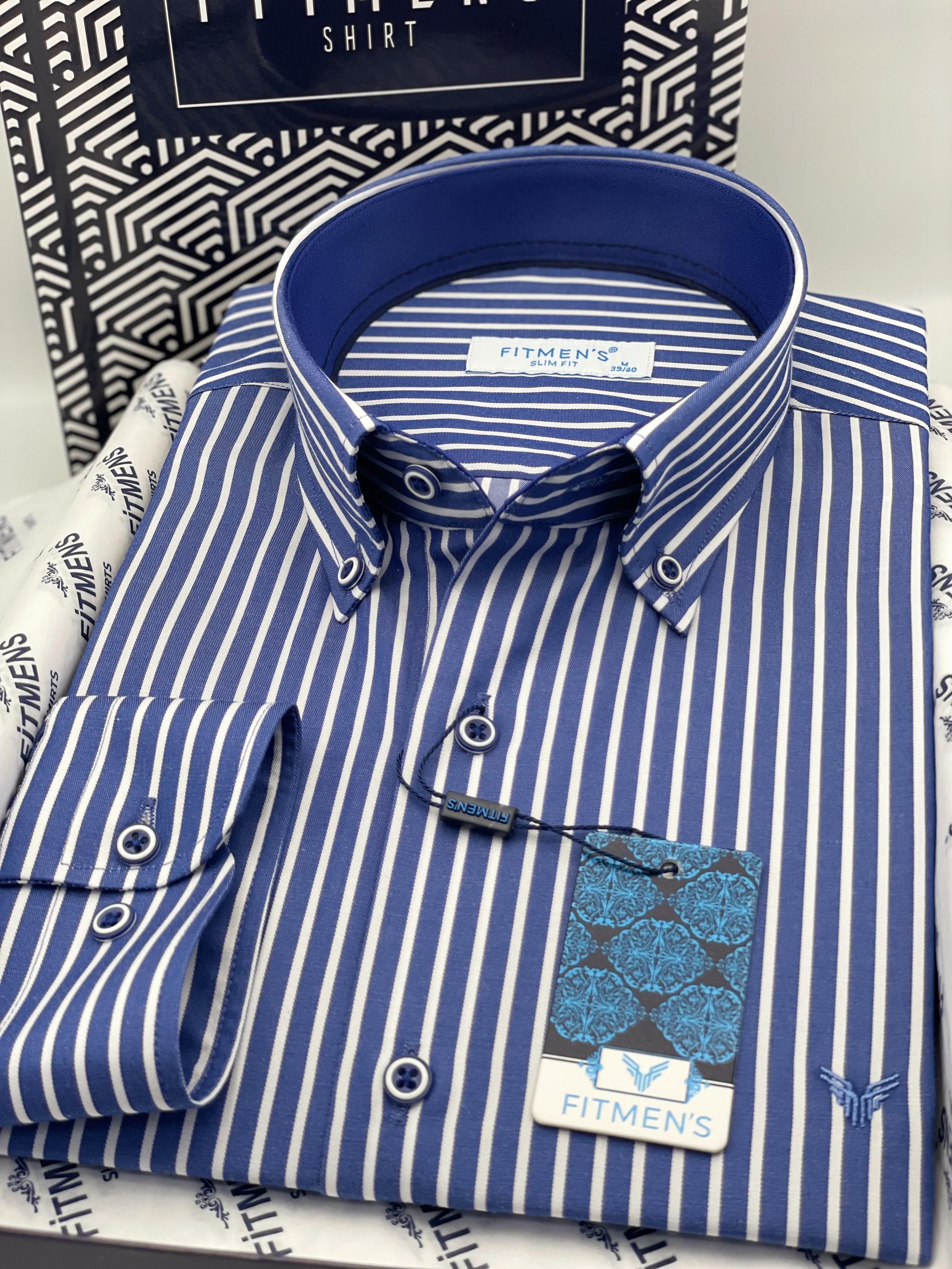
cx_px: 476
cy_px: 634
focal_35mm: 52
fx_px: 1907
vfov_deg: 36.8
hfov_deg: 28.0
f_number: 2
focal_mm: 6
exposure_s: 1/122
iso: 40
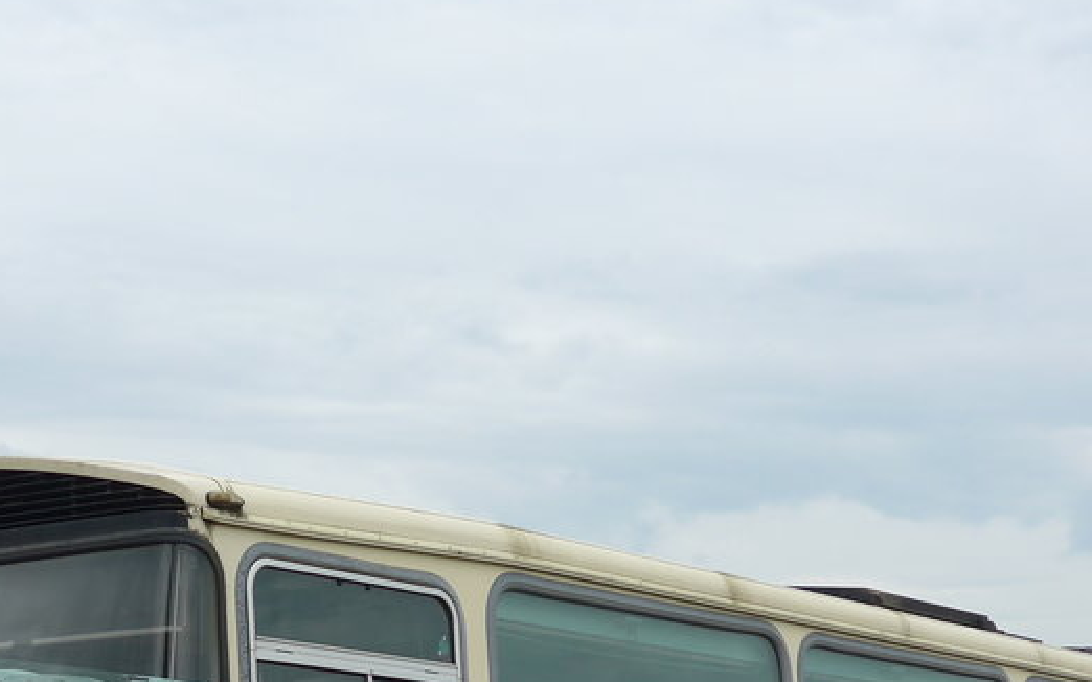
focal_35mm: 95
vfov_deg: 13.4
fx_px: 2827
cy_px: 828
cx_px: 475
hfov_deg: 21.9
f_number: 2.8
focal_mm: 8
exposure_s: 1/640
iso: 80
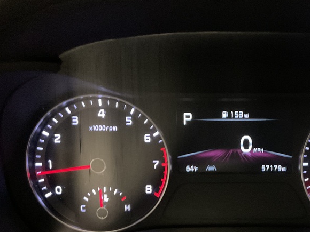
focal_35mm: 48
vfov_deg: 29.8
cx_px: 229
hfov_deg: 38.7
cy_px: 172
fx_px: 430
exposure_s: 1/17
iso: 500
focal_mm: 3
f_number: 1.8
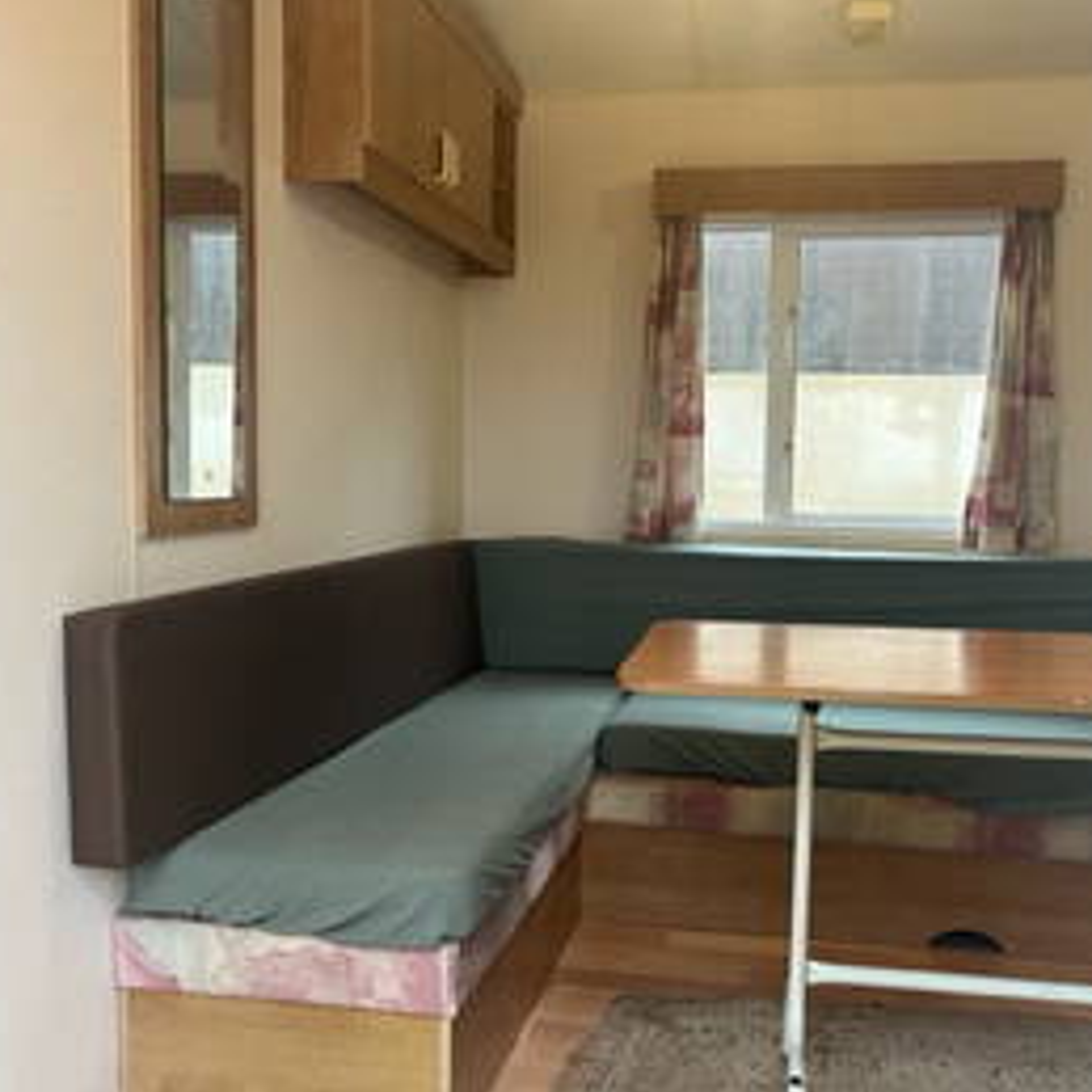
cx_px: 632
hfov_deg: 50.9
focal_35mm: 32
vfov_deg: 51.1
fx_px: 1142
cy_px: 557
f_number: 1.6
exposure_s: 1/50
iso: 80
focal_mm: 5.1
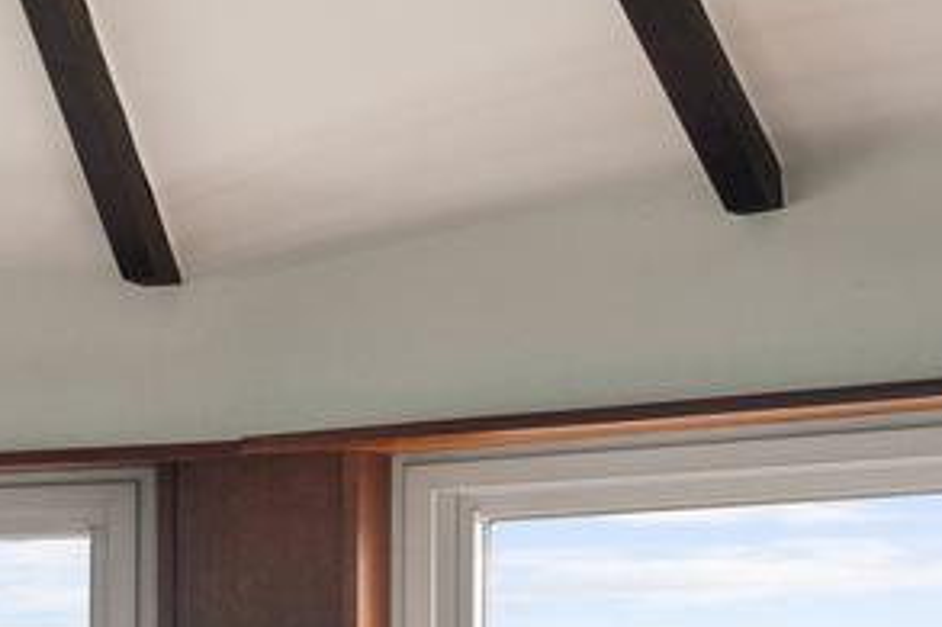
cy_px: 670
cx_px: -1321
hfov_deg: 13.6
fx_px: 2837
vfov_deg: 12.4
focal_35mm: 108
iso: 400
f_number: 5.6
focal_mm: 15.5
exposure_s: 1/25
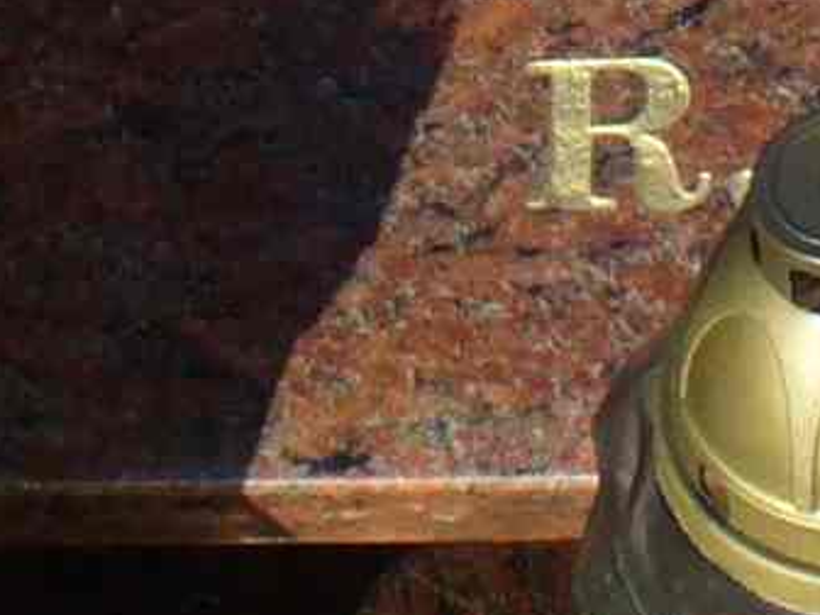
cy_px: -598
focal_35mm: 282
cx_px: 454
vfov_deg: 5.2
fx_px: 6680
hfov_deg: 7.0
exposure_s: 1/200
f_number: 5.6
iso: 80
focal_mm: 6.1
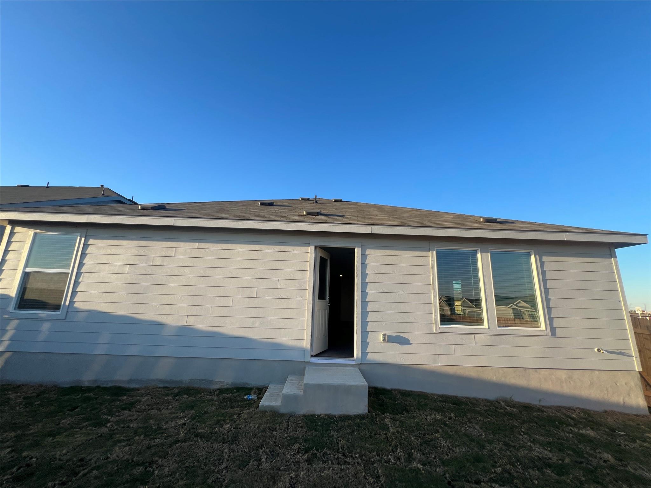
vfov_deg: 89.9
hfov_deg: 106.2
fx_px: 244
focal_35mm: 13
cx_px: 326
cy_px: 244
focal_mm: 1.57
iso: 32
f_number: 1.8
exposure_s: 1/506
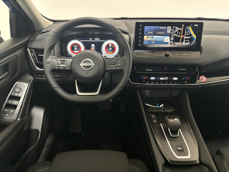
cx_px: 114
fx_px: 172
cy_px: 86
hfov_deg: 67.3
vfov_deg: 53.1
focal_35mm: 26
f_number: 1.6
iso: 640
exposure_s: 1/33
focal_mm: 5.96
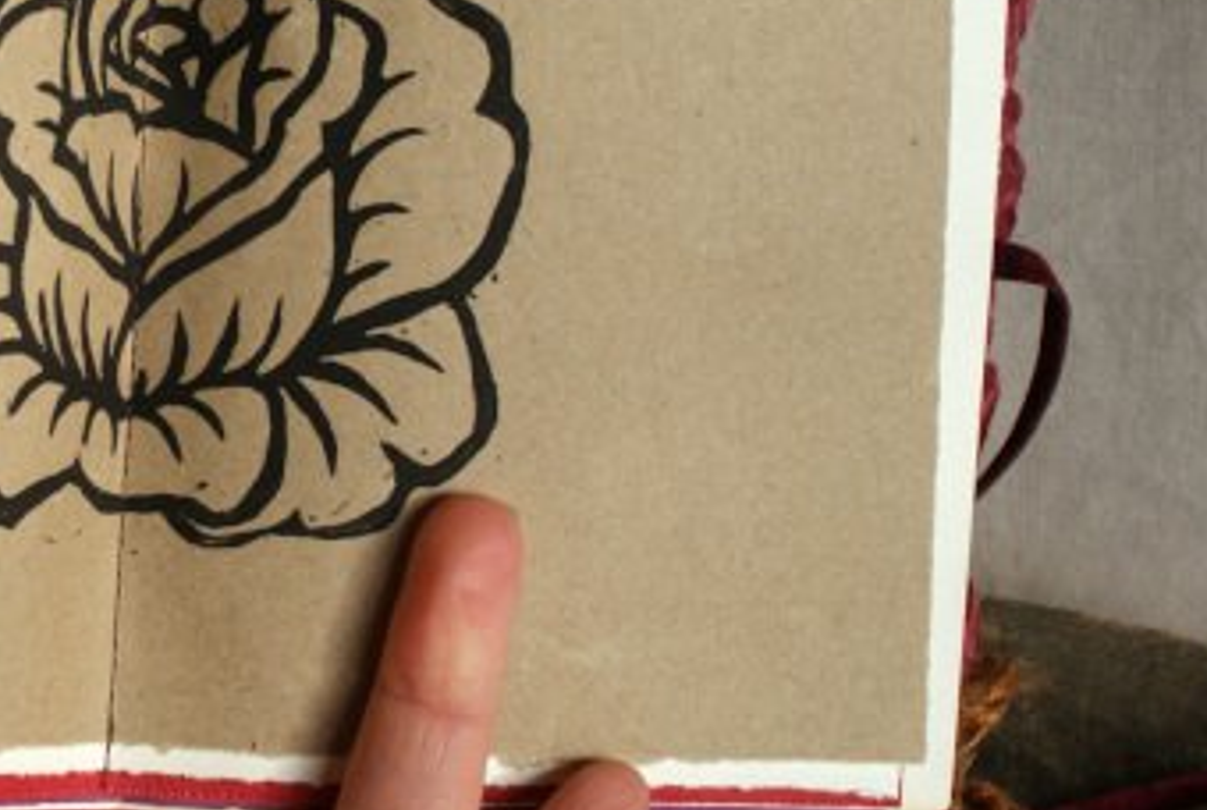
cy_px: 211
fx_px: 3628
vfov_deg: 12.7
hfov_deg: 18.5
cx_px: 103
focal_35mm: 108
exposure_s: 1/80
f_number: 9
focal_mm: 35
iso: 400
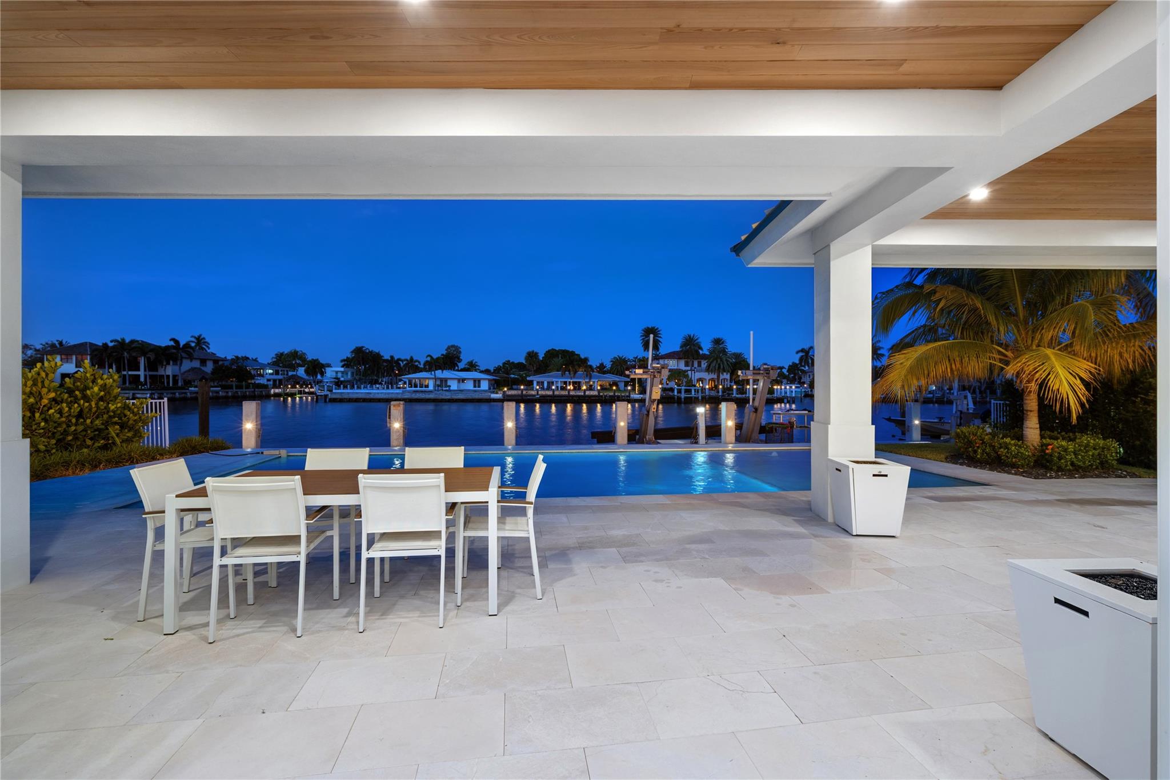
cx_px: 585
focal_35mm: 16
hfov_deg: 96.7
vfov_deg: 73.7
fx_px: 520
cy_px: 390
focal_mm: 16
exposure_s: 2.5
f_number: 7.1
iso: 200
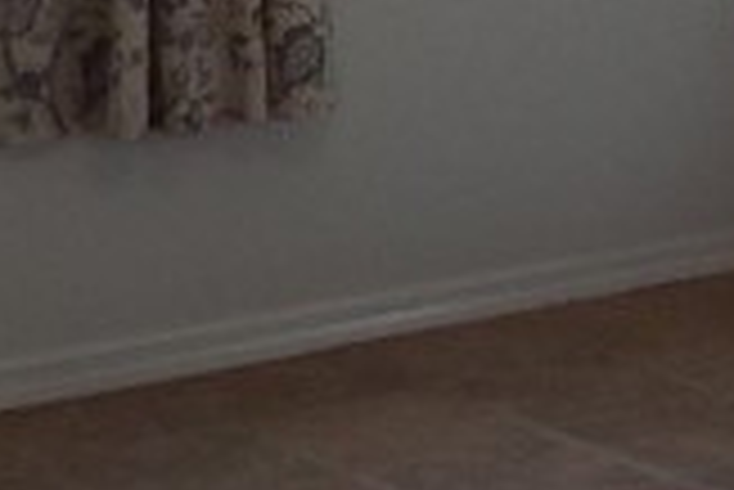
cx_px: 1288
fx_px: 3061
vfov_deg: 9.0
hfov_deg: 12.6
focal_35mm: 150
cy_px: -220
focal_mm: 4
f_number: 3.1
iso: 80
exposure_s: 1/40
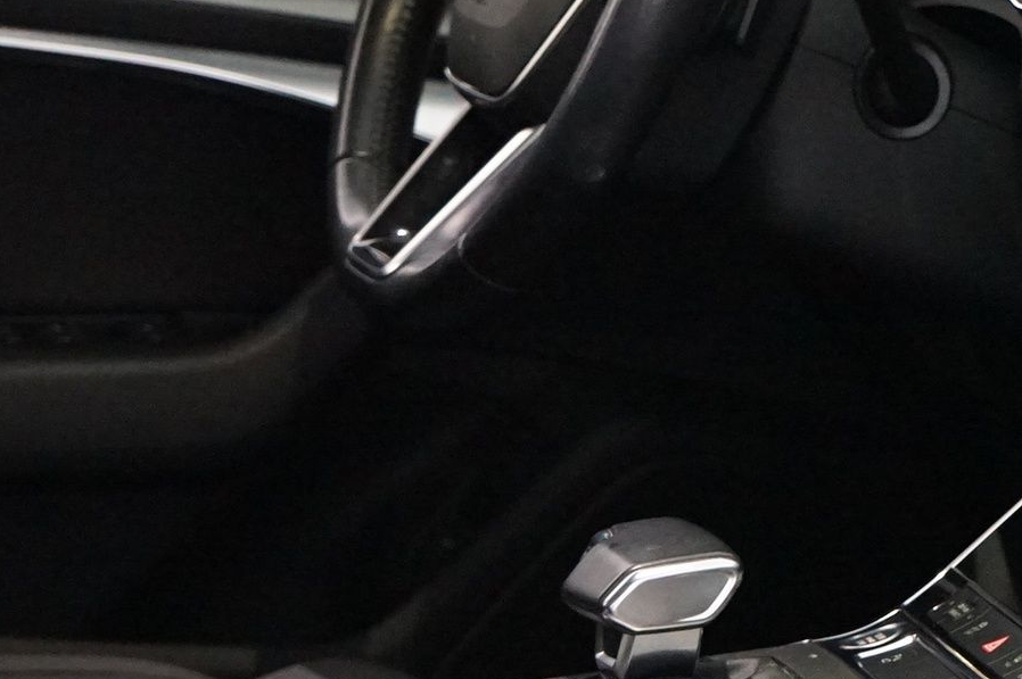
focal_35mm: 192
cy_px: 394
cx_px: 1126
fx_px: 5446
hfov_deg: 10.6
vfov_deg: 7.1
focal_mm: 69
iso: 6400
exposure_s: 1/40
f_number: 5.6
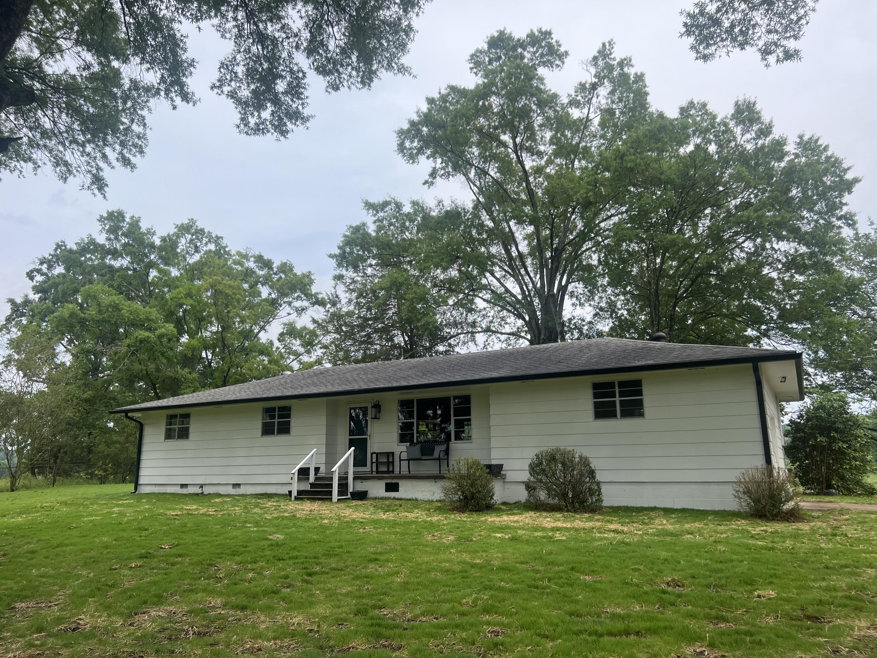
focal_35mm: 26
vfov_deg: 53.1
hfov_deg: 67.3
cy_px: 329
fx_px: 659
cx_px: 438
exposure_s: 1/2353
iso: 50
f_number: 1.5
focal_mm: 5.7
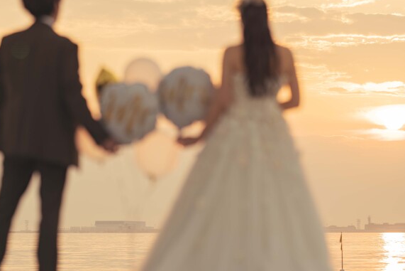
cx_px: 205
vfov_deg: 7.3
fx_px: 2127
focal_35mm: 189
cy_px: 85
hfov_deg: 10.9
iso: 160
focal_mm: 135
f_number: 2.5
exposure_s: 1/1250
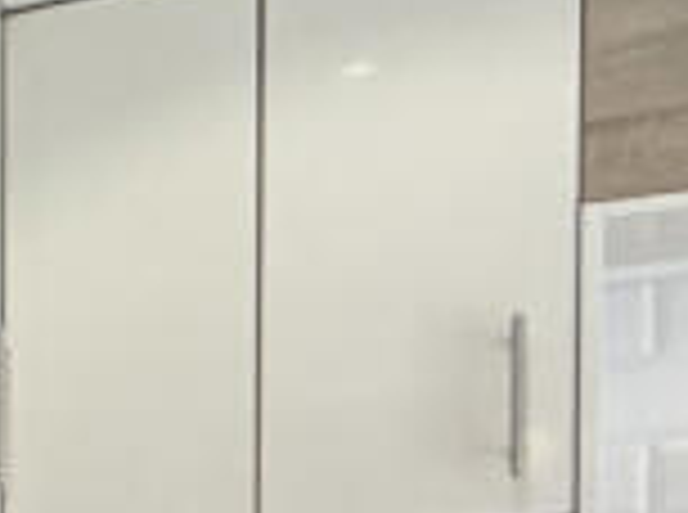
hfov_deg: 13.5
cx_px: -1061
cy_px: 770
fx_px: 1864
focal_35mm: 94
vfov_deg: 14.6
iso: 250
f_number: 2.2
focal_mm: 2.22
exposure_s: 1/100
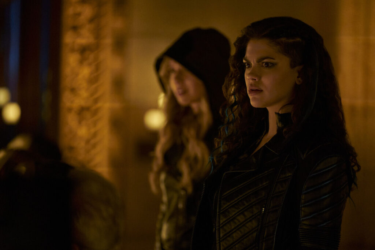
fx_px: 2083
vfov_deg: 6.9
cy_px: 125
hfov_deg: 10.3
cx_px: 188
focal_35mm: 200
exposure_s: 1/150
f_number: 2.8
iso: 6400
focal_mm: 200
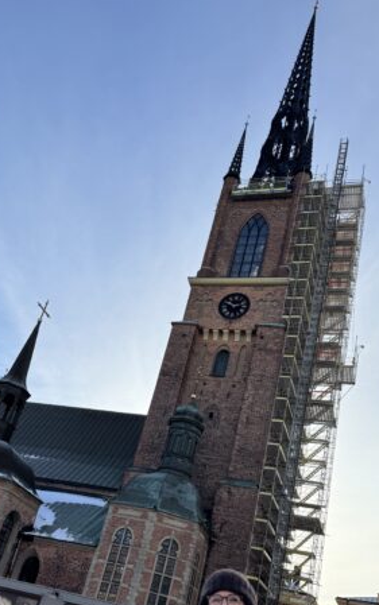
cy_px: 395
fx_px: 561
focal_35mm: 34
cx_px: 200
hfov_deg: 37.3
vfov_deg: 55.7
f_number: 1.78
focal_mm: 6.76
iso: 80
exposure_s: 1/6410
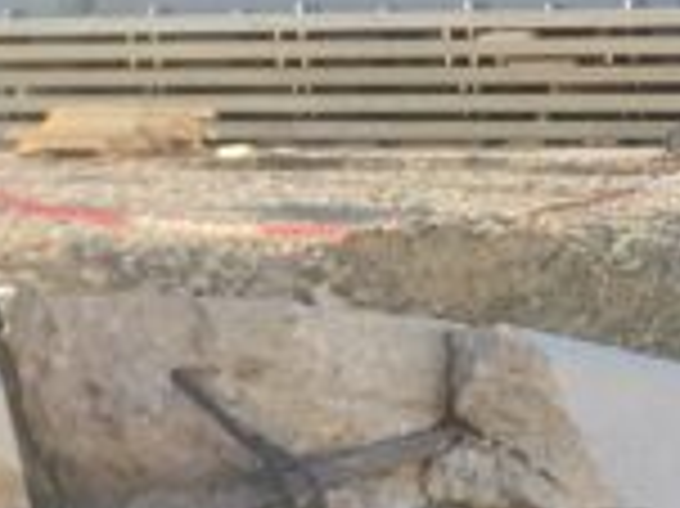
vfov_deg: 7.2
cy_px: 1124
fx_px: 3867
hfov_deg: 9.2
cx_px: 1554
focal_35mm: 197
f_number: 2.2
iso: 25
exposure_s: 1/409
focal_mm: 4.15
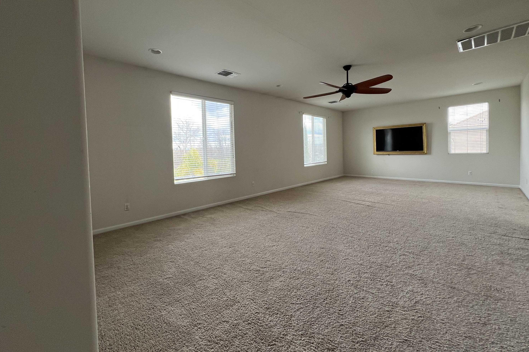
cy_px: 156
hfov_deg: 104.3
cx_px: 264
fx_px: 206
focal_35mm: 14
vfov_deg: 80.9
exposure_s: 1/120
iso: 80
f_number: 1.8
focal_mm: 1.57
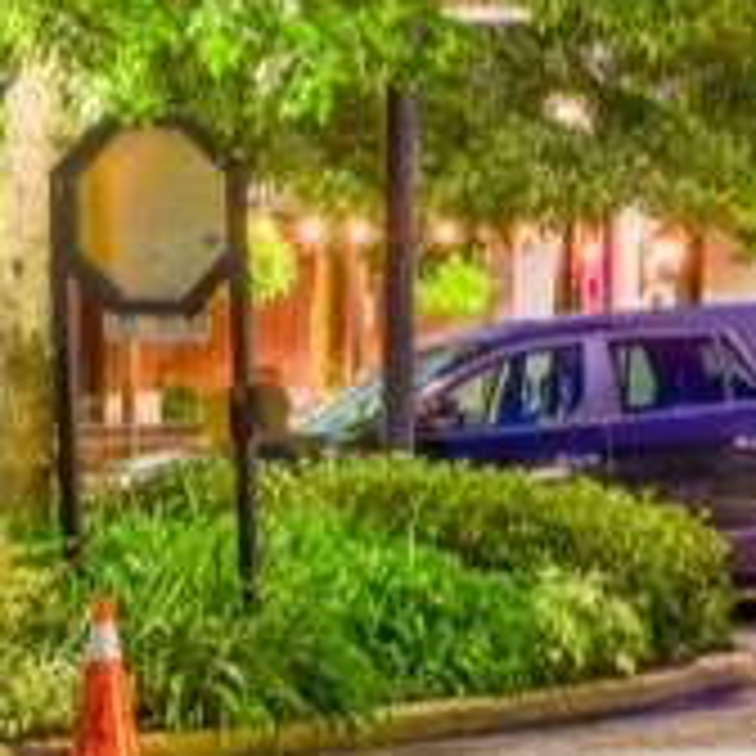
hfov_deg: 7.7
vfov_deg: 8.0
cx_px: 1688
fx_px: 5263
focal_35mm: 213
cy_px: -477
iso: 64
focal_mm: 35
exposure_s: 30
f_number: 10
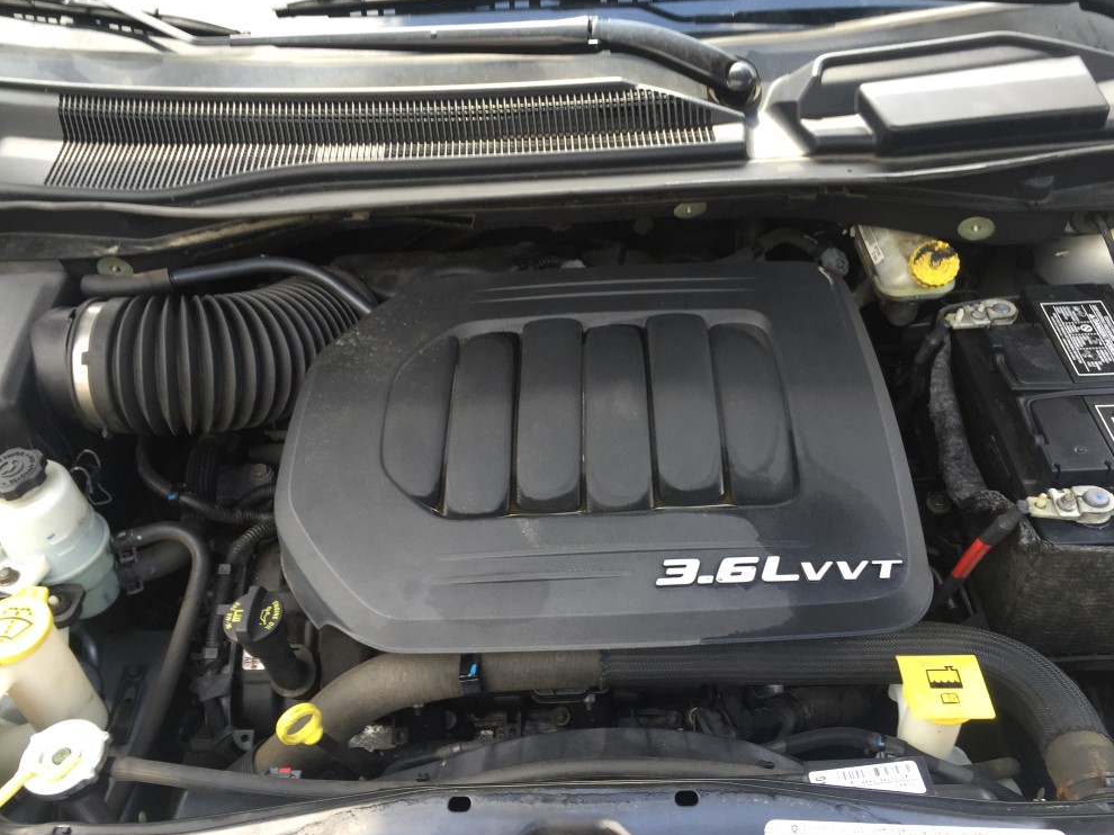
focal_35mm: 30
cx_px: 575
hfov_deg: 60.0
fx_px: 965
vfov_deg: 46.8
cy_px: 410
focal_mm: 4.15
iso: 40
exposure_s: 1/120
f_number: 2.2
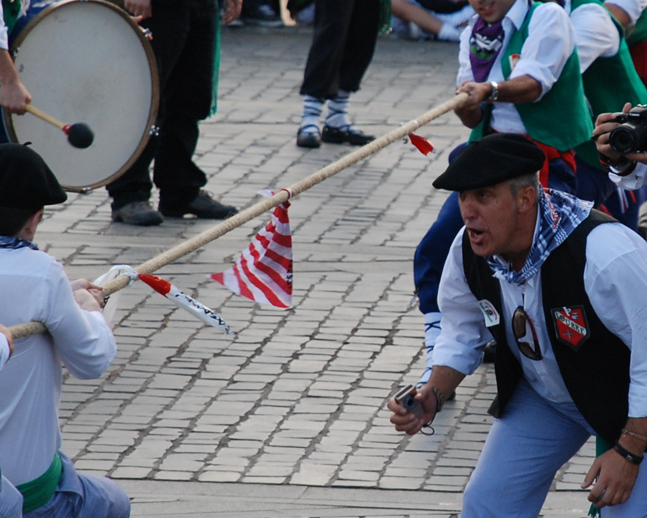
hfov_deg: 4.1
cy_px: 206
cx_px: 528
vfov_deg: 3.3
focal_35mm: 474
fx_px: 9082
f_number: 5.6
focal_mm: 135
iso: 400
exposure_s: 1/200
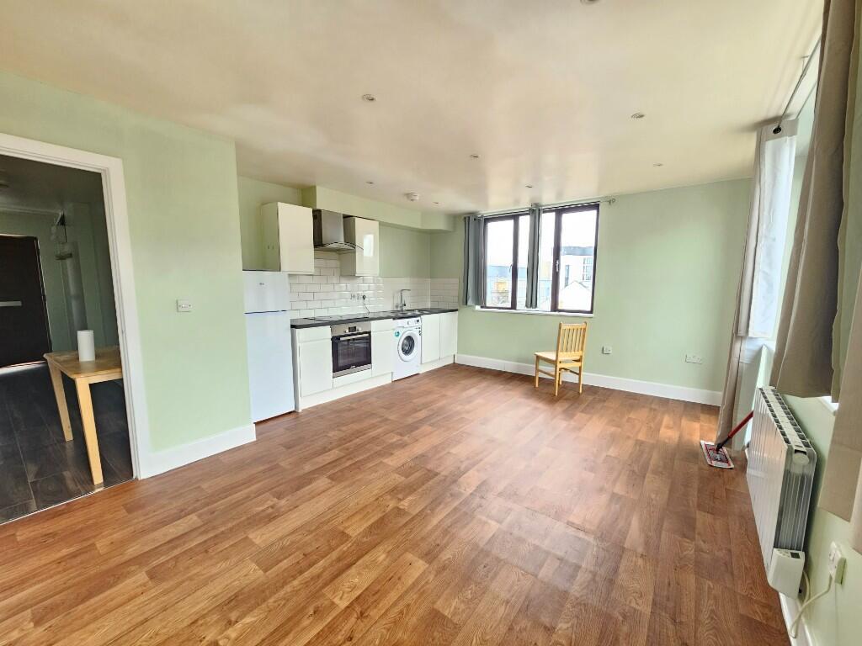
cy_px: 323
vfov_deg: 89.9
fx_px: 324
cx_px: 431
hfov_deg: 106.2
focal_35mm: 13
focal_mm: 2.2
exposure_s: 1/71
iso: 125
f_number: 2.2
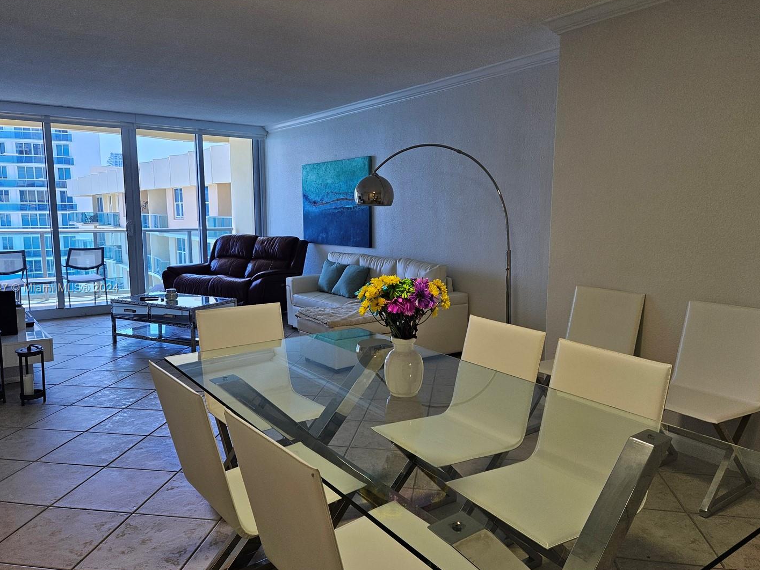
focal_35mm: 26
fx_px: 571
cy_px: 289
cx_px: 377
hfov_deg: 67.3
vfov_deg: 53.1
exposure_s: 1/120
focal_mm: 5.4
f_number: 1.8
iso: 80
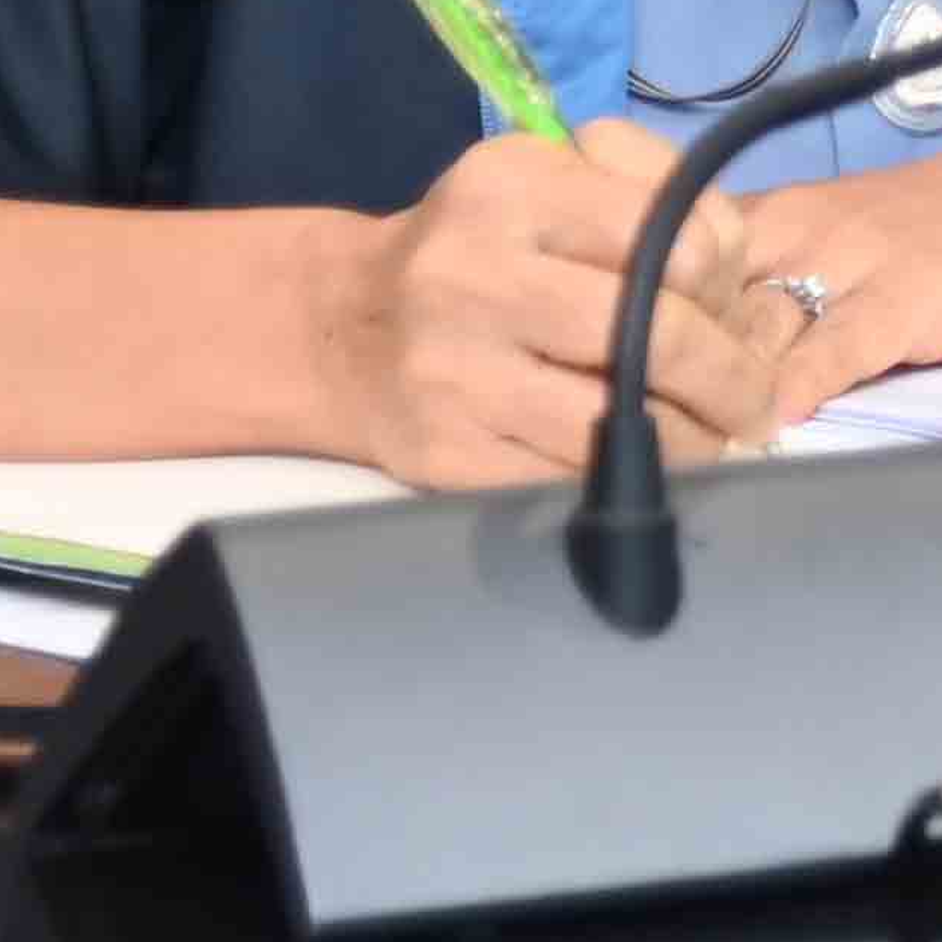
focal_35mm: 575
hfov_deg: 3.0
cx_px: 2986
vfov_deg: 3.0
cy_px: -1204
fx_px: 17703
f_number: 4
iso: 400
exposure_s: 1/60
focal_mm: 70
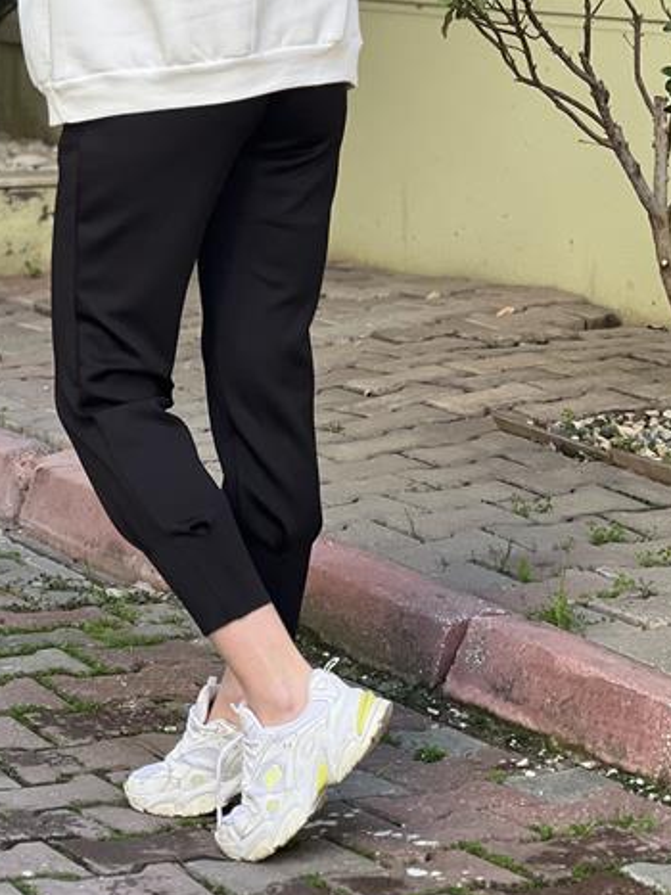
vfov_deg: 14.8
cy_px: 151
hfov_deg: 11.2
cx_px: 228
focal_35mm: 132
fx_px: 3413
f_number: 2.8
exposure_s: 1/121
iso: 64
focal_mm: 9
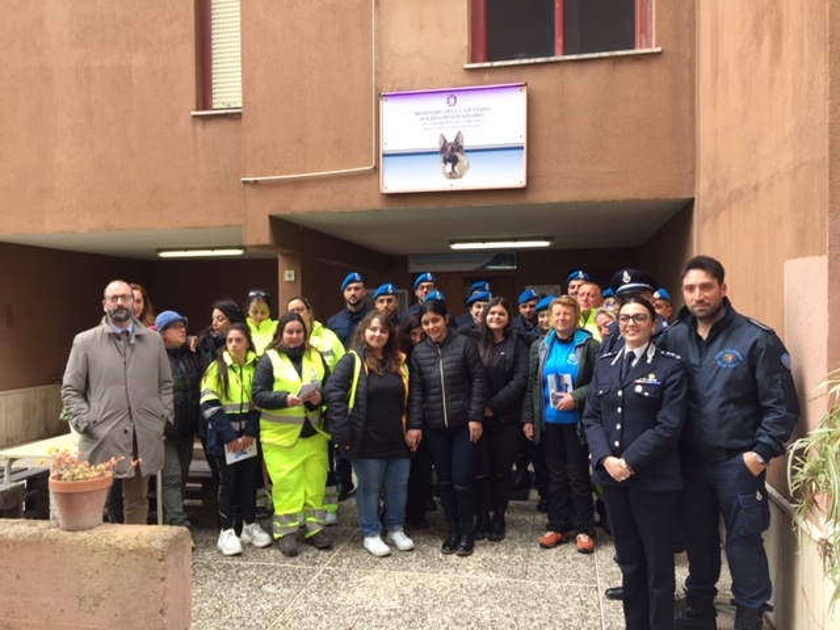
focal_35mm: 29
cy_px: 315
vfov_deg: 48.2
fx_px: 704
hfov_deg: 61.7
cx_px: 420
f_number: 2.2
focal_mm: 4.15
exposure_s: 1/110
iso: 32
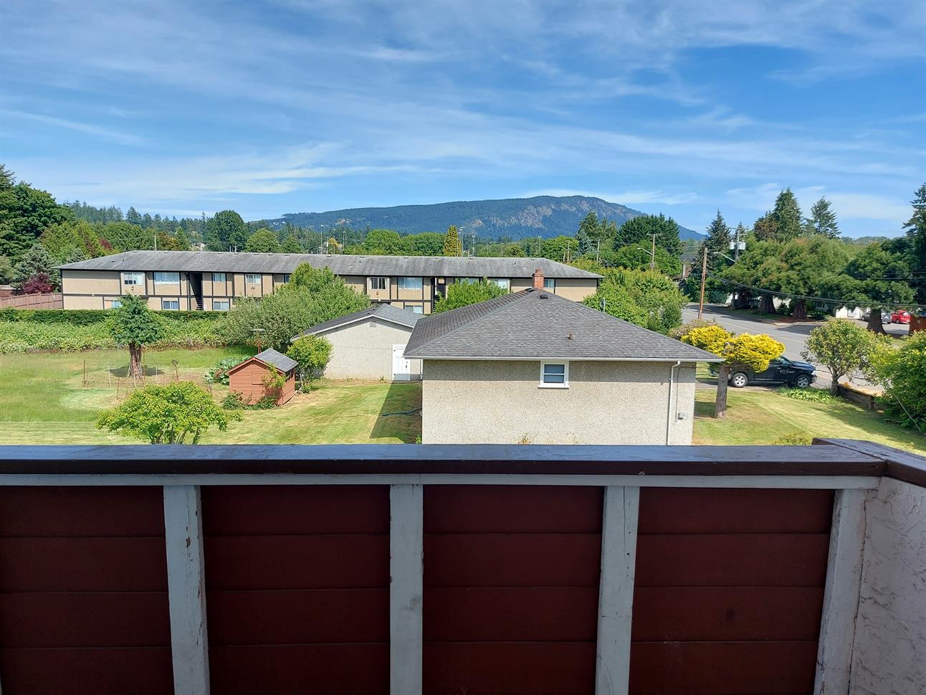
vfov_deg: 56.8
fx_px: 642
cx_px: 463
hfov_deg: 71.6
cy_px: 348
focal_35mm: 24
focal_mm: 5.23
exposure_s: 1/603
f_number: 1.8
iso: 32
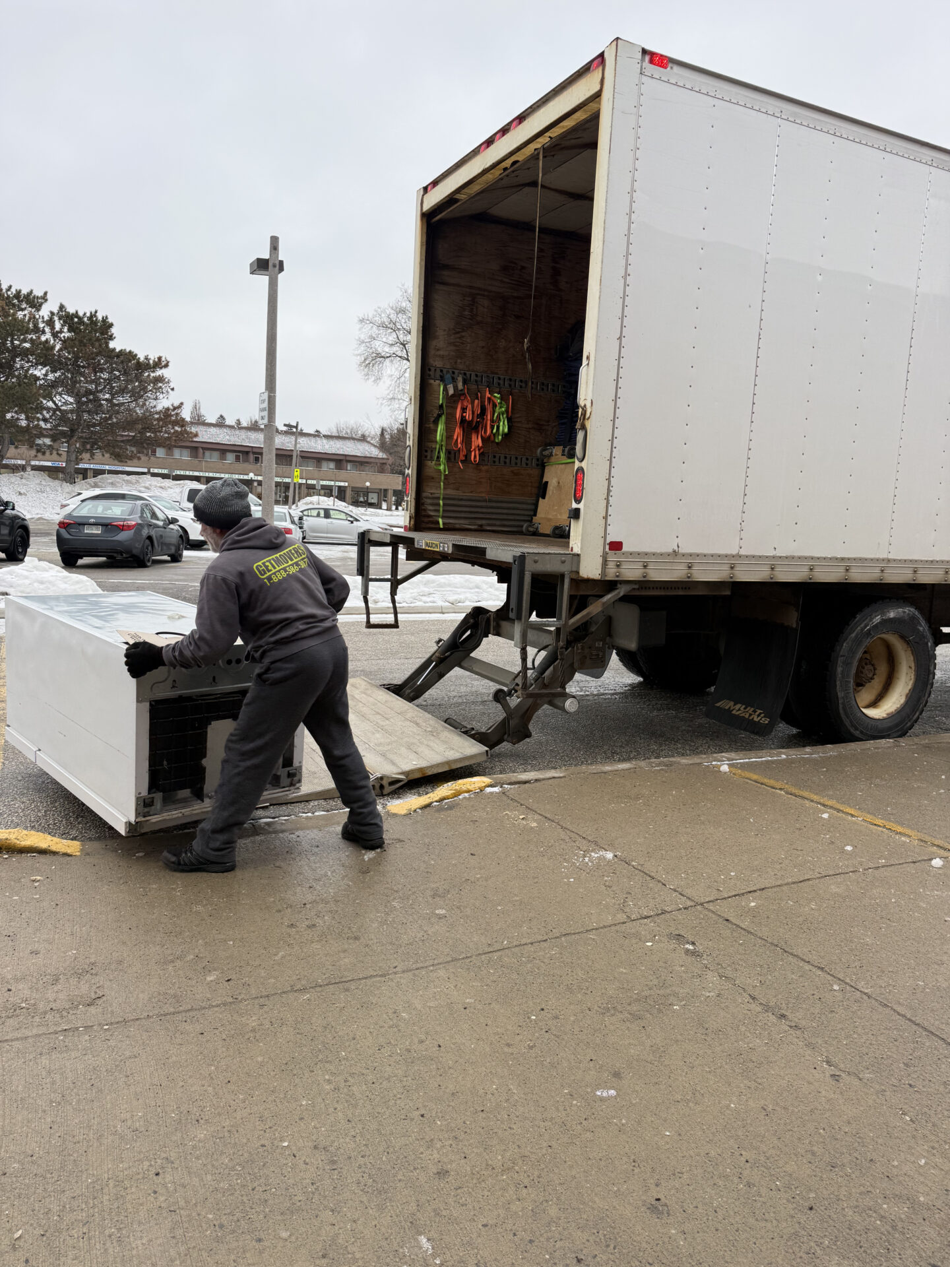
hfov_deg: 56.8
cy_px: 634
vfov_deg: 71.6
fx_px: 878
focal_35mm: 24
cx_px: 475
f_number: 1.78
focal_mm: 6.76
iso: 80
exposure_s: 1/297
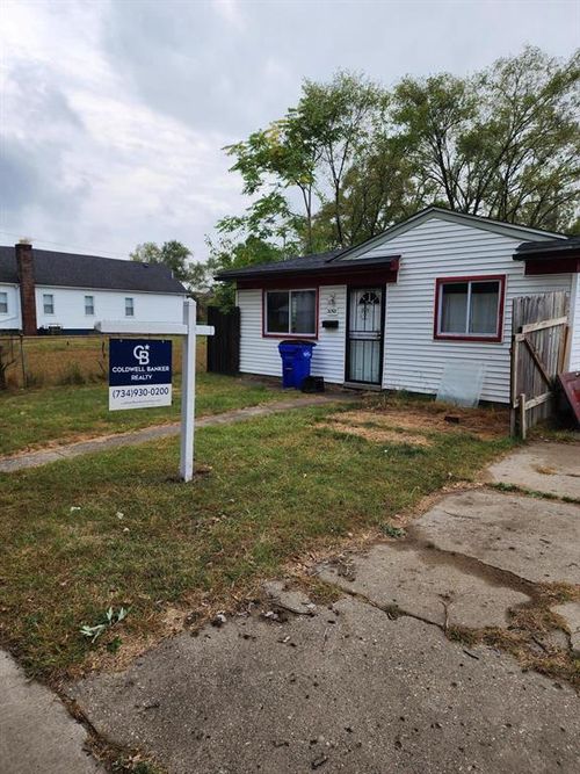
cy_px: 387
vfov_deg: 73.9
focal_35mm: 23
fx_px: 514
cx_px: 290
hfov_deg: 58.9
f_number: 1.8
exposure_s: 1/180
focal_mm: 6.4
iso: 20
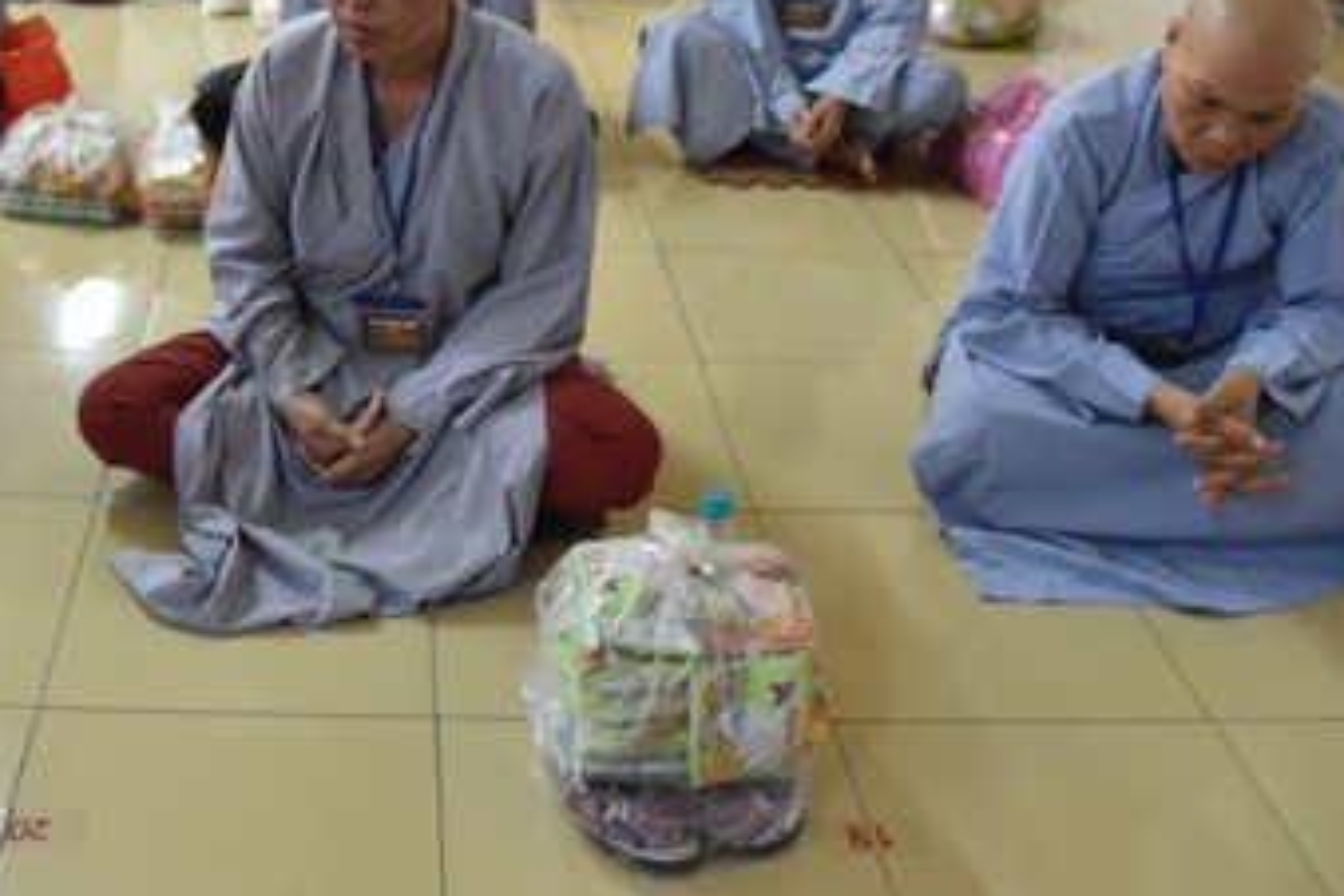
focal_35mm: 46
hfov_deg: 41.8
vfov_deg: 28.1
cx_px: 389
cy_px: 83
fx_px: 1717
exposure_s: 1/60
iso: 3200
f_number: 4
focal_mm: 24
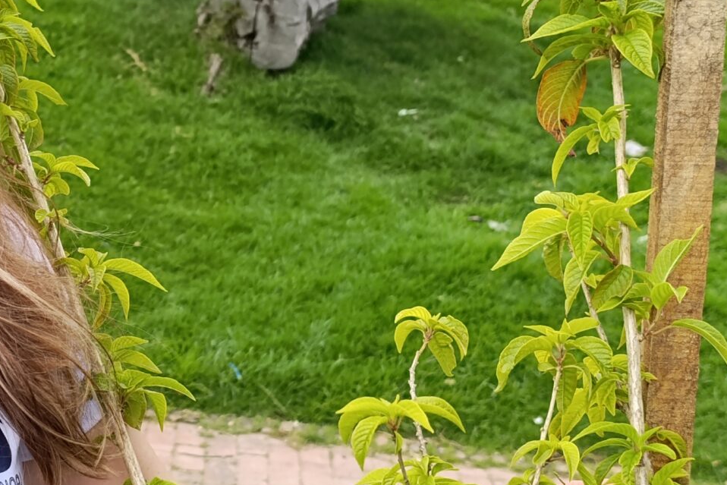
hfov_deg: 30.6
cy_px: 182
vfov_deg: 21.2
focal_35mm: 64
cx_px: 140
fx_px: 1293
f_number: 1.6
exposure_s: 1/326
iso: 50
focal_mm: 6.14
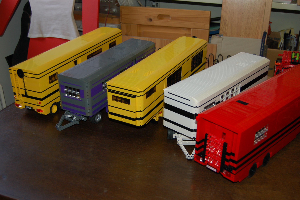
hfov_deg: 46.4
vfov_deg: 31.8
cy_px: 100
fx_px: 350
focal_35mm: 42
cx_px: 150
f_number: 4.2
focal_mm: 28
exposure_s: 1/60
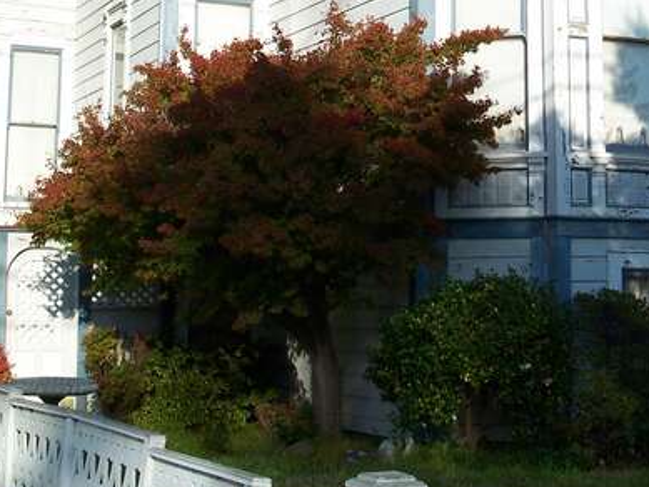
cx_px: 499
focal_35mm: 76
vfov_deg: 19.0
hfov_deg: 25.3
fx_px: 1425
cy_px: 43
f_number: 4
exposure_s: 1/400
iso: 64
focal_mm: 7.8
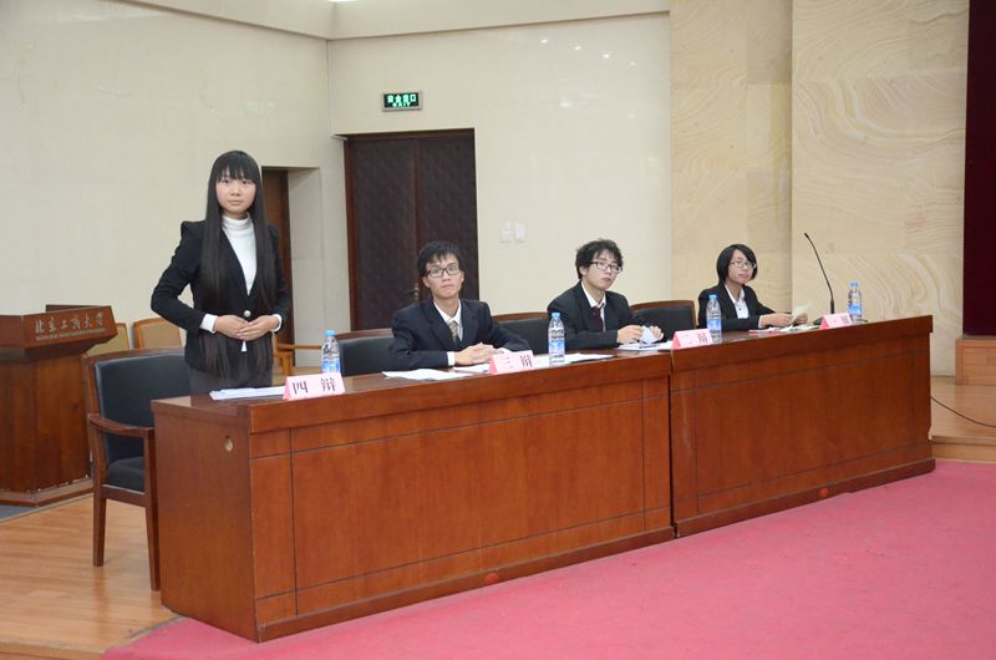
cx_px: 498
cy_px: 330
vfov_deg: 26.4
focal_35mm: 51
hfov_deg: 39.0
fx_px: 1408
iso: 4000
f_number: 4.5
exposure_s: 1/50
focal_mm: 34
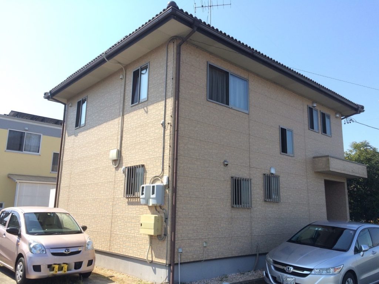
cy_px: 142
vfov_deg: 48.2
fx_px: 318
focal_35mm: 29
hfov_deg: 61.7
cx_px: 190
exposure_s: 1/1080
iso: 32
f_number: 2.2
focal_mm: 4.15
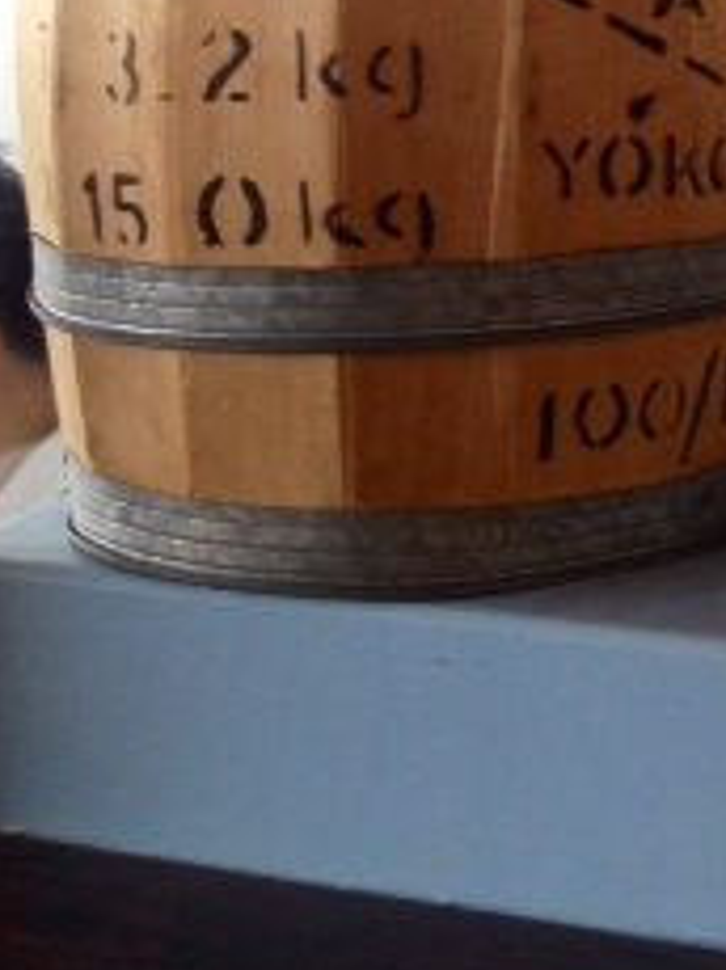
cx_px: 903
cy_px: -224
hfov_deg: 15.4
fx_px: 2577
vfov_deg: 19.9
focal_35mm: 92
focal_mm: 4.12
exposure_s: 1/20
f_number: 2.4
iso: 80
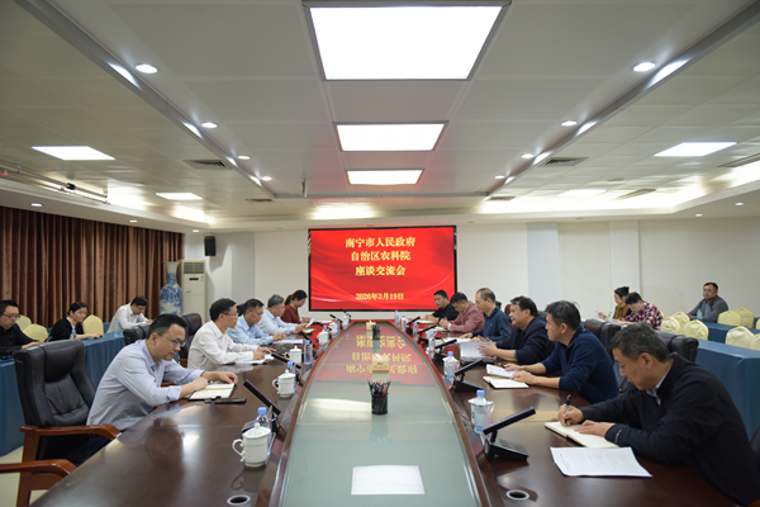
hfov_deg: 73.7
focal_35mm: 24
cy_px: 254
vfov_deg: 53.1
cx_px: 380
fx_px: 507
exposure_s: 1/125
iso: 640
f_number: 2.8
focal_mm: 24
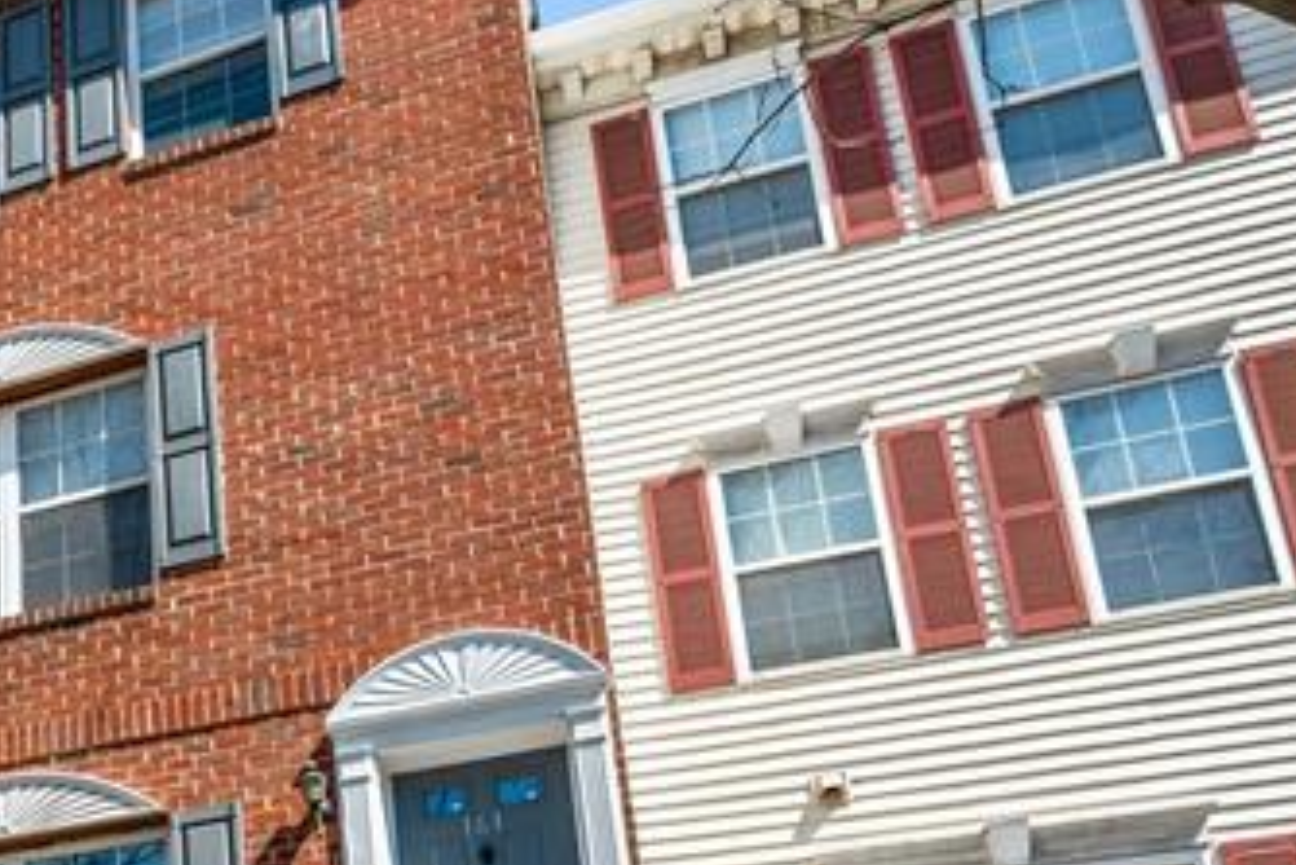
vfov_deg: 26.2
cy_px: 948
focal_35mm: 48
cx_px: -78
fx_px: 1712
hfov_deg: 36.1
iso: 250
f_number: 9
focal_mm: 15.5
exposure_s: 1/2000
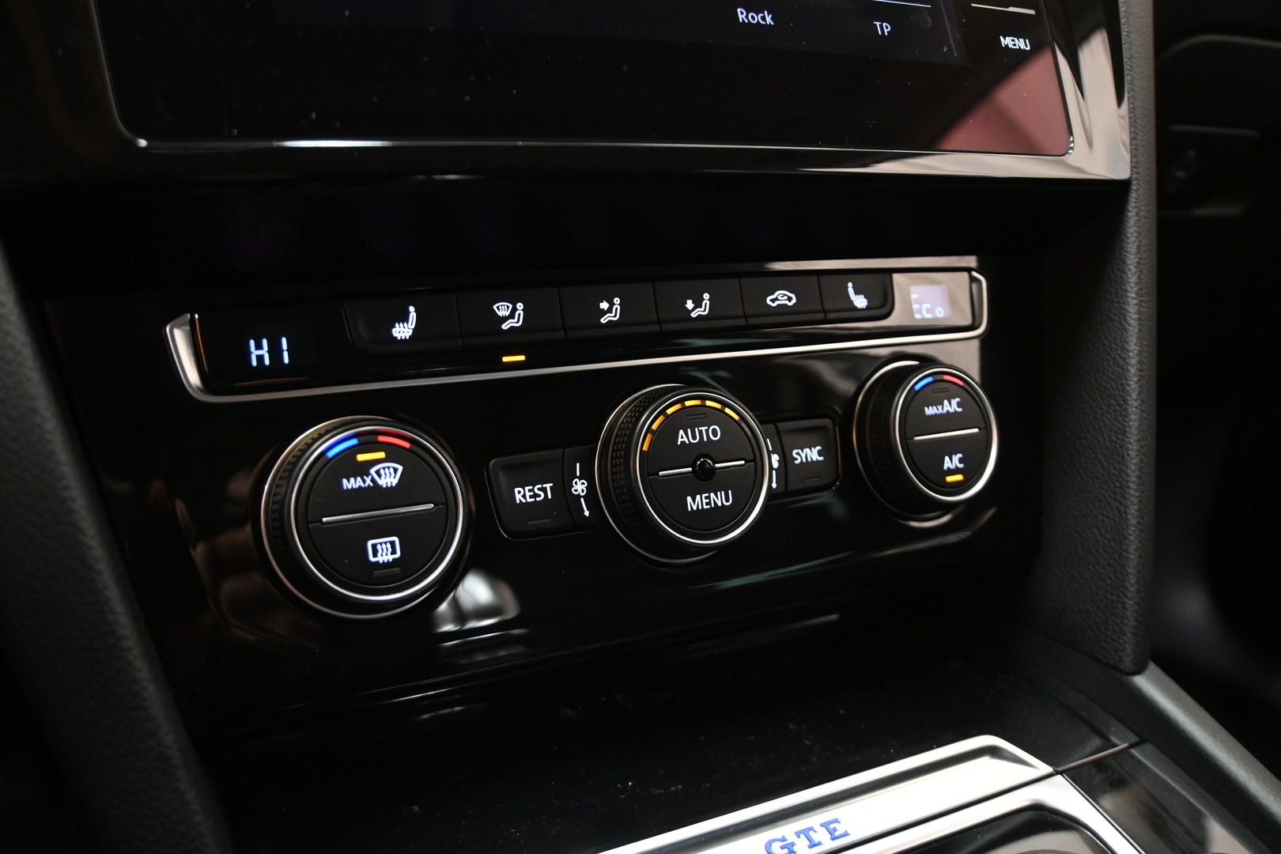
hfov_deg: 43.0
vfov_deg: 29.4
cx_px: 640
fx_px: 1628
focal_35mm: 46
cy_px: 427
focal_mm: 30.5
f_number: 4.8
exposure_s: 1/60
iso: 3200
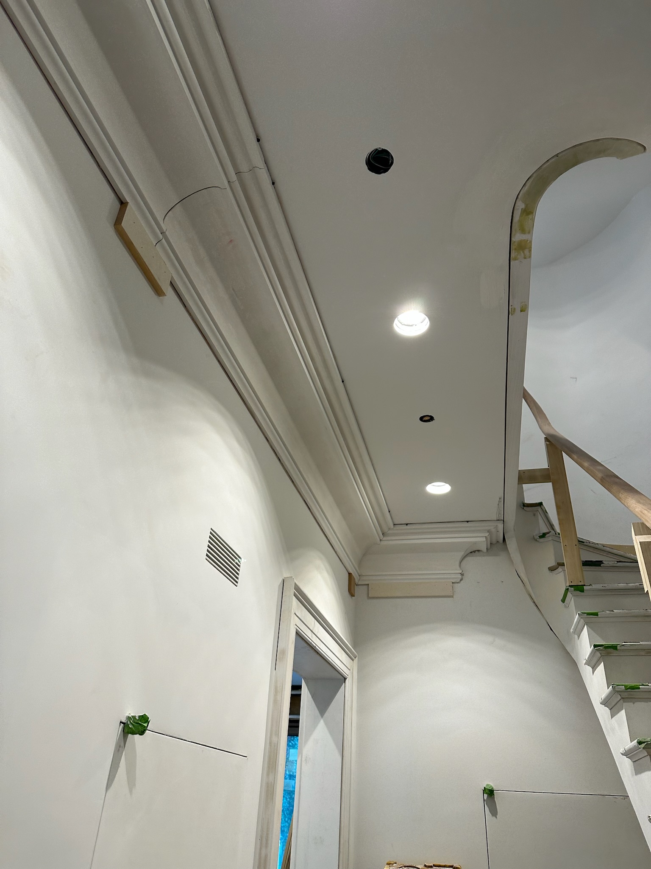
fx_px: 602
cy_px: 434
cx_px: 326
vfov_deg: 71.6
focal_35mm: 24
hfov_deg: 56.8
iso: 100
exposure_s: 1/120
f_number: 1.78
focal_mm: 6.86
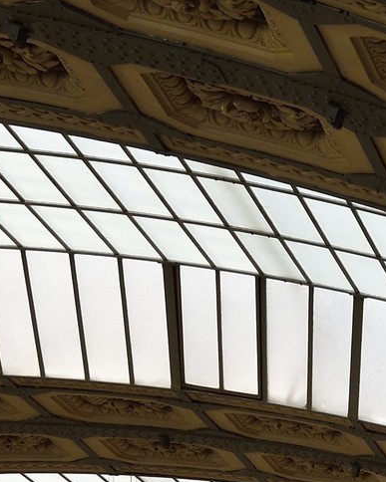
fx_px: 3328
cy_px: 925
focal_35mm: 233
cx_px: 615
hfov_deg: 6.5
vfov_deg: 8.0
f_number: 8
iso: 800
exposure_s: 1/60
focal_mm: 50
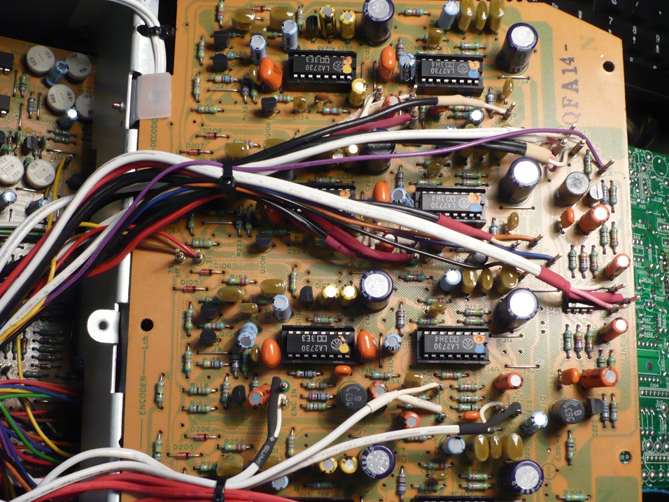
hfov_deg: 42.1
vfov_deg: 32.0
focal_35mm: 45
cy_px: 317
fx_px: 870
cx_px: 350
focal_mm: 5.8
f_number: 2.8
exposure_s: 1/80
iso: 200
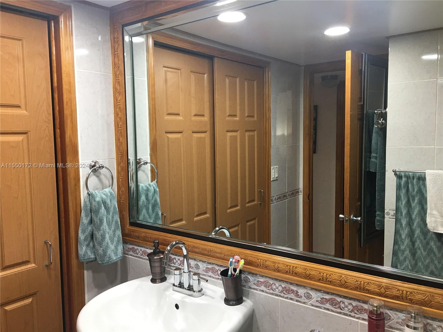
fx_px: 371
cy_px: 166
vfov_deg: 48.2
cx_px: 222
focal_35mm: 29
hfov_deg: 61.7
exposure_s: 1/30
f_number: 2.2
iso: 32
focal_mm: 4.15
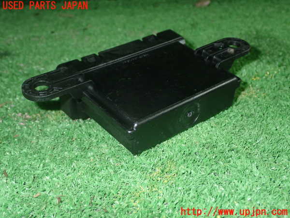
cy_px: 109
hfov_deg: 40.4
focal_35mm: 47
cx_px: 145
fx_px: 394
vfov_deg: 30.9
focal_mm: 8.4
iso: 640
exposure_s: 1/50
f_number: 9
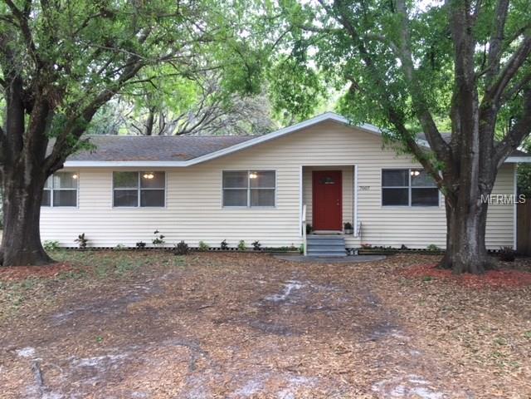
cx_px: 266
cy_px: 200
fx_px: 445
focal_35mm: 29
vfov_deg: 48.2
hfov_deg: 61.7
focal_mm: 4.15
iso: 32
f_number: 2.2
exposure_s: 1/120
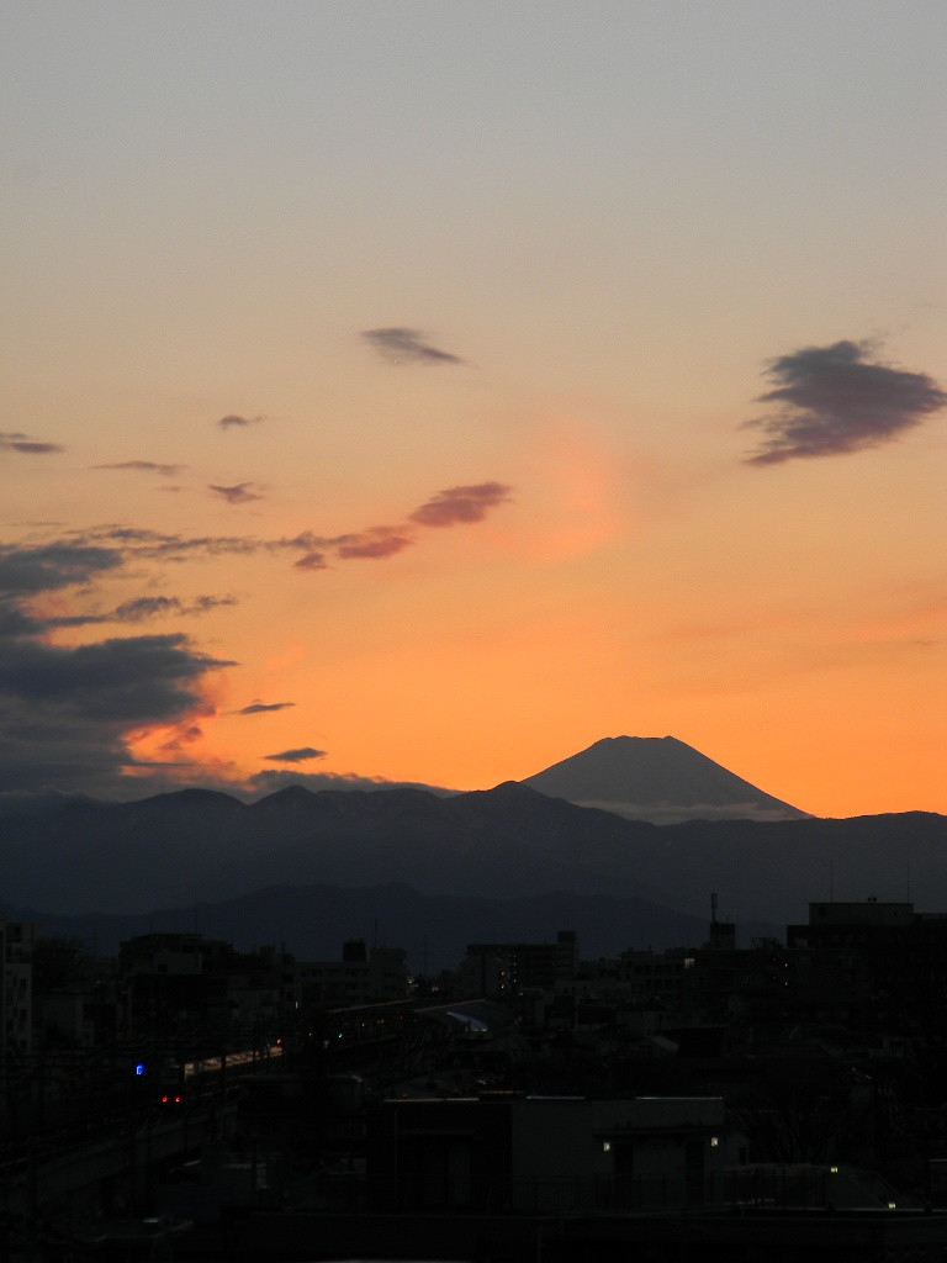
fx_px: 6675
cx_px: 474
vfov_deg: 10.8
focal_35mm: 183
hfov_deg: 8.1
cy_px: 632
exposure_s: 1/94.2
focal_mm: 33.1
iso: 80
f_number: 5.2
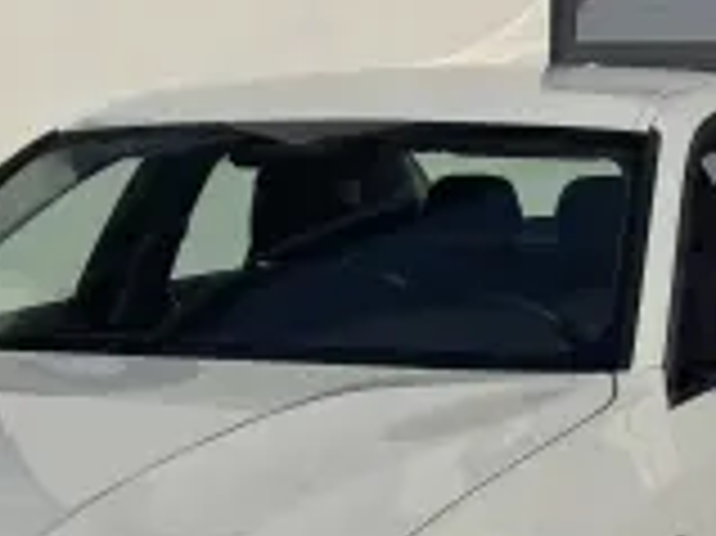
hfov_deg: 17.9
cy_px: 590
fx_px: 2253
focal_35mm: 109
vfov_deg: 13.3
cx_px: 162
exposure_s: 1/12500
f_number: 1.78
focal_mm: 6.76
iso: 64
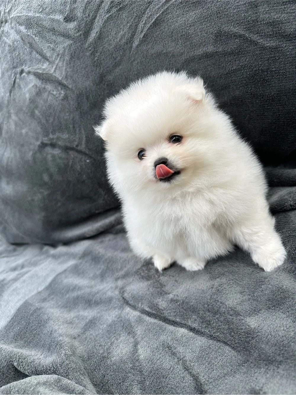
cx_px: 148
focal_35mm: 24
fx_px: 274
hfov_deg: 56.8
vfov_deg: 71.6
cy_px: 198
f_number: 1.78
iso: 80
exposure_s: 1/1433
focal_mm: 6.86
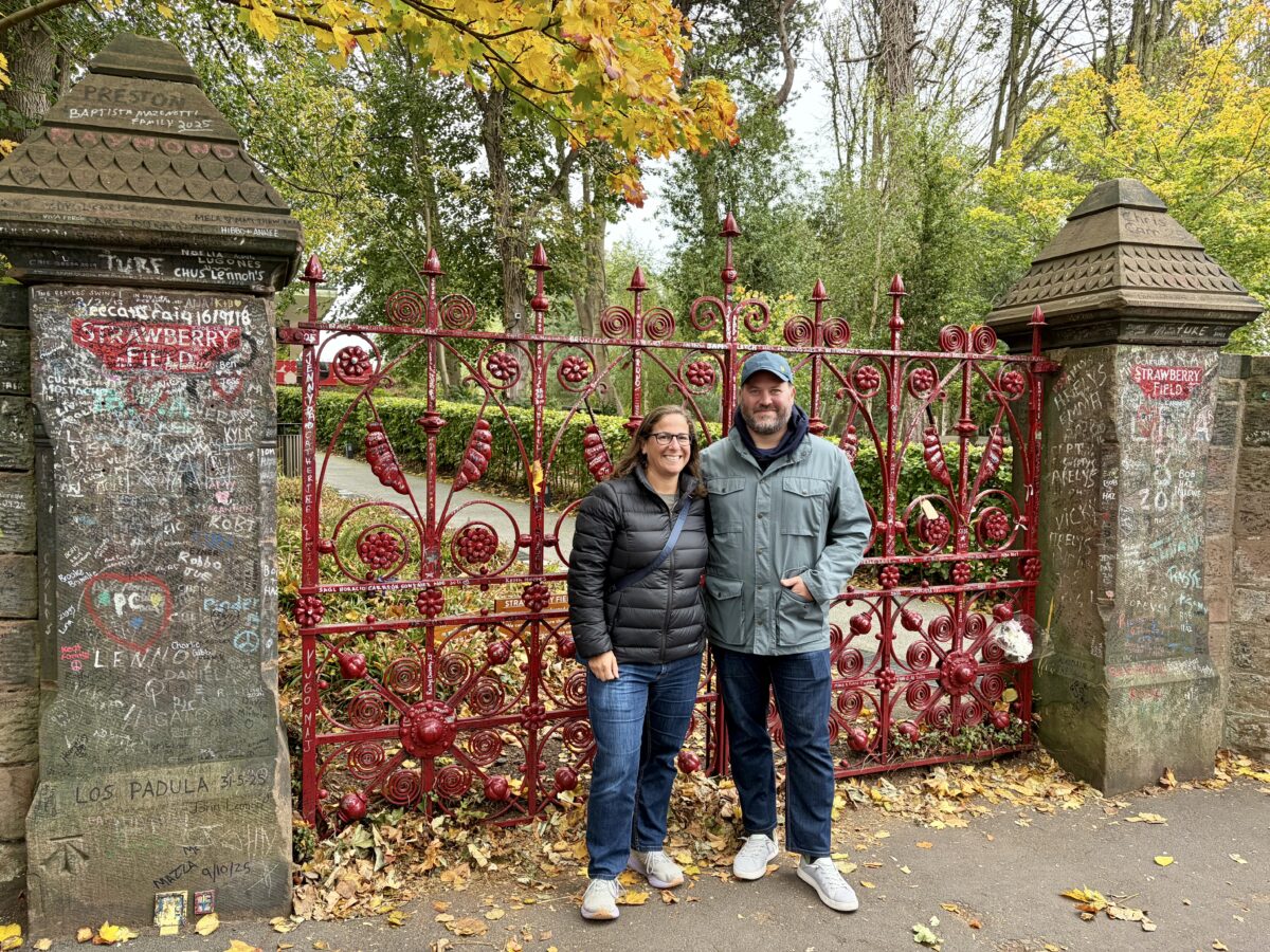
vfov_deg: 53.1
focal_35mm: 26
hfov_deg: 67.3
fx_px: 954
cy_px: 476
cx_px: 635
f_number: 1.6
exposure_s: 1/234
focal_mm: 5.96
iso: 125
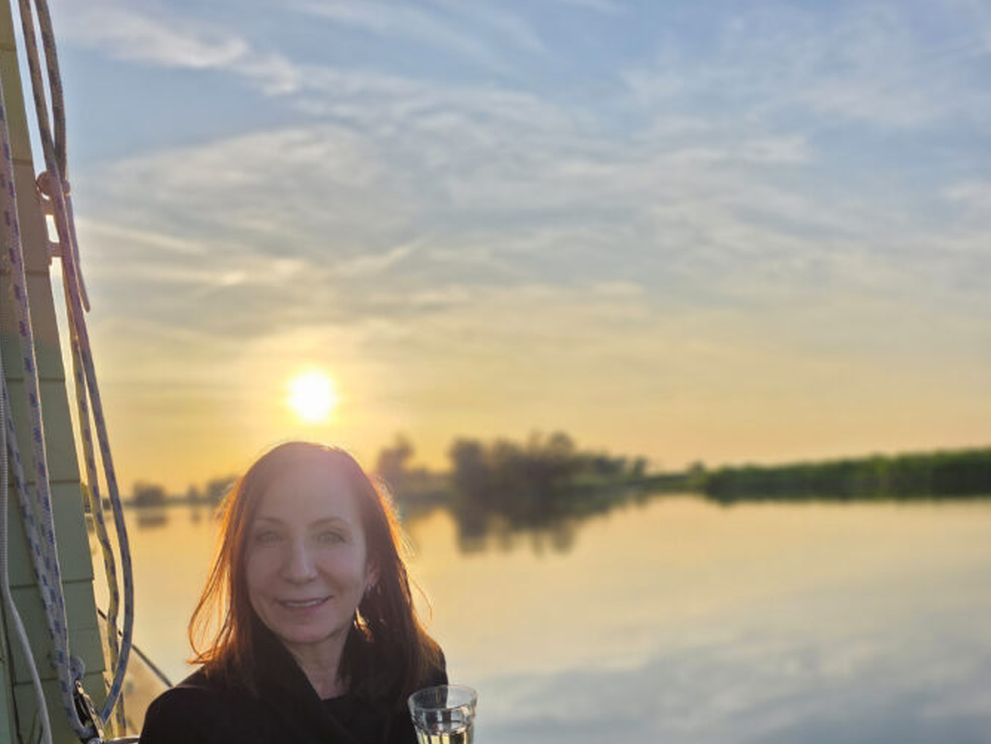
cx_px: 496
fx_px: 887
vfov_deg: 42.1
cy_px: 658
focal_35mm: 31
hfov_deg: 58.4
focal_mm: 6.3
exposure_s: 1/3891
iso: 80
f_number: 1.7
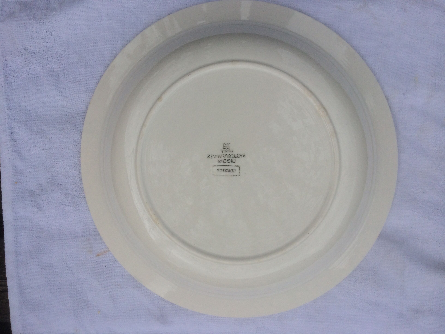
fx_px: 373
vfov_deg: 48.2
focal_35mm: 29
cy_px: 167
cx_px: 222
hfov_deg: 61.7
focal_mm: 4.15
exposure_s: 1/641
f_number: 2.2
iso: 32
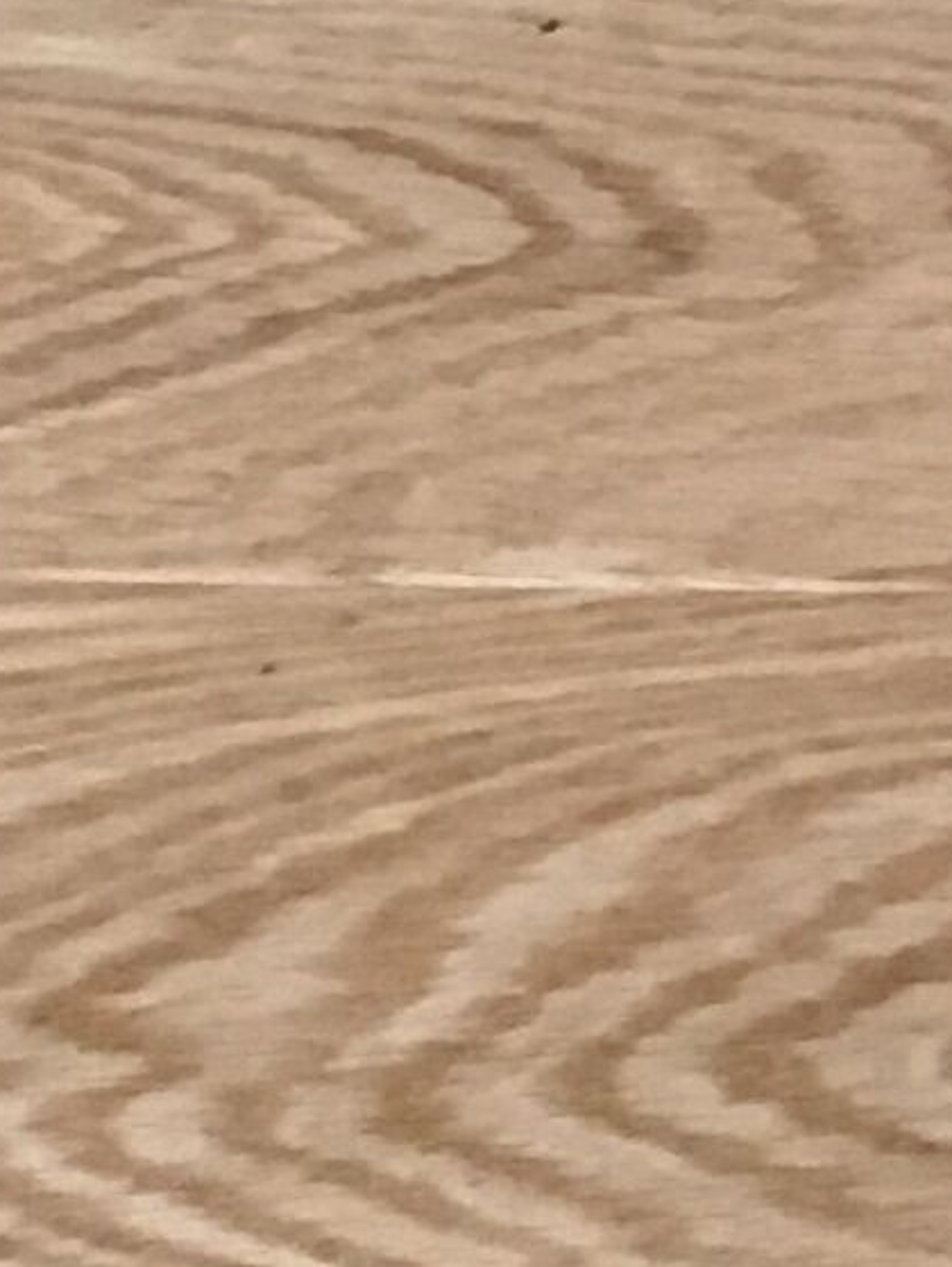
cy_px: -1412
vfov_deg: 8.8
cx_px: 3105
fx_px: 7655
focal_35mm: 209
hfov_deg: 6.4
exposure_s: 1/33
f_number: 2.2
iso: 160
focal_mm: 4.15
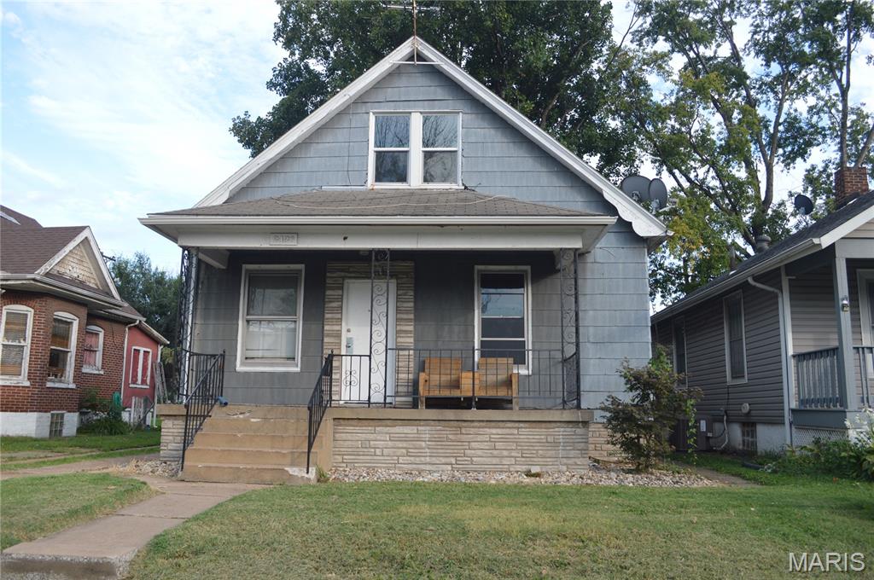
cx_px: 437
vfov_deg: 47.8
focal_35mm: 27
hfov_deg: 67.4
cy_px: 290
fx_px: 655
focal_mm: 18
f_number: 5.6
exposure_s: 1/125
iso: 125
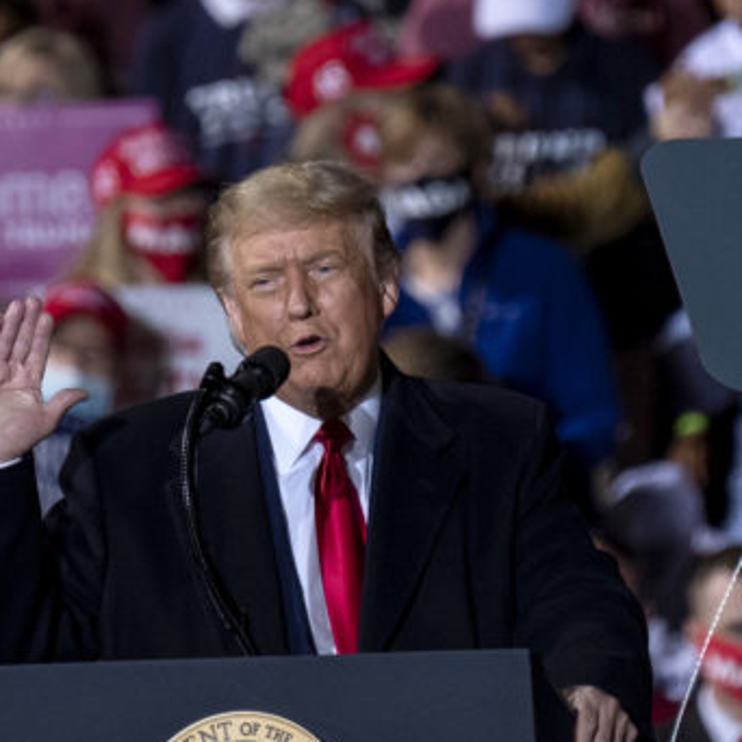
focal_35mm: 1198
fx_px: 29053
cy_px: 362
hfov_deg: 1.5
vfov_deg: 1.5
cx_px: 347
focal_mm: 400
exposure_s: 1/400
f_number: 5.6
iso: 1600
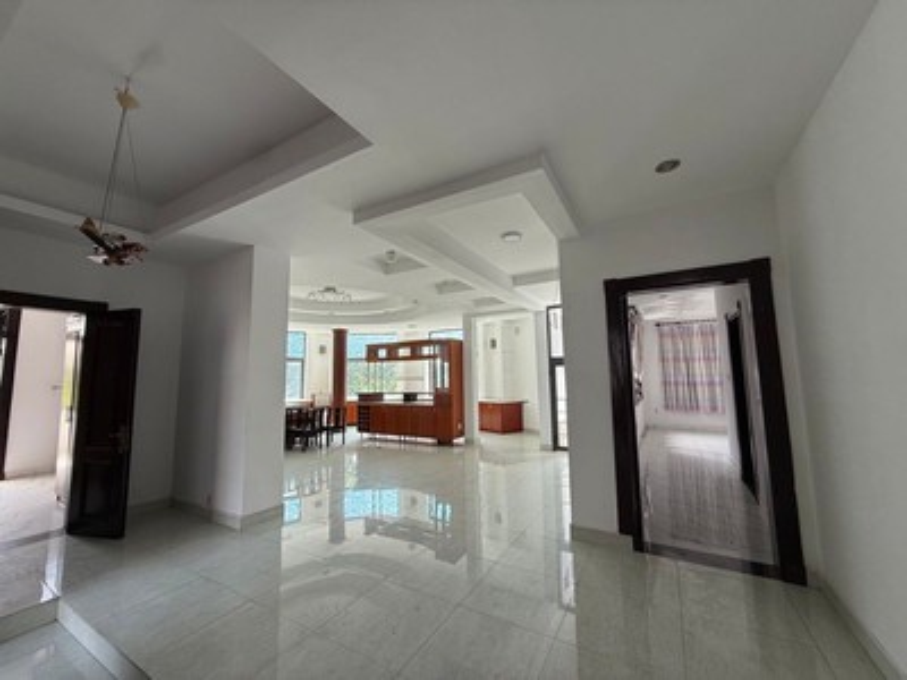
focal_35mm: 14
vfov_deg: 85.7
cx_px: 454
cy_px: 340
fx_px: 367
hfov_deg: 102.1
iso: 50
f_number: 2.2
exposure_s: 1/99
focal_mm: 2.22
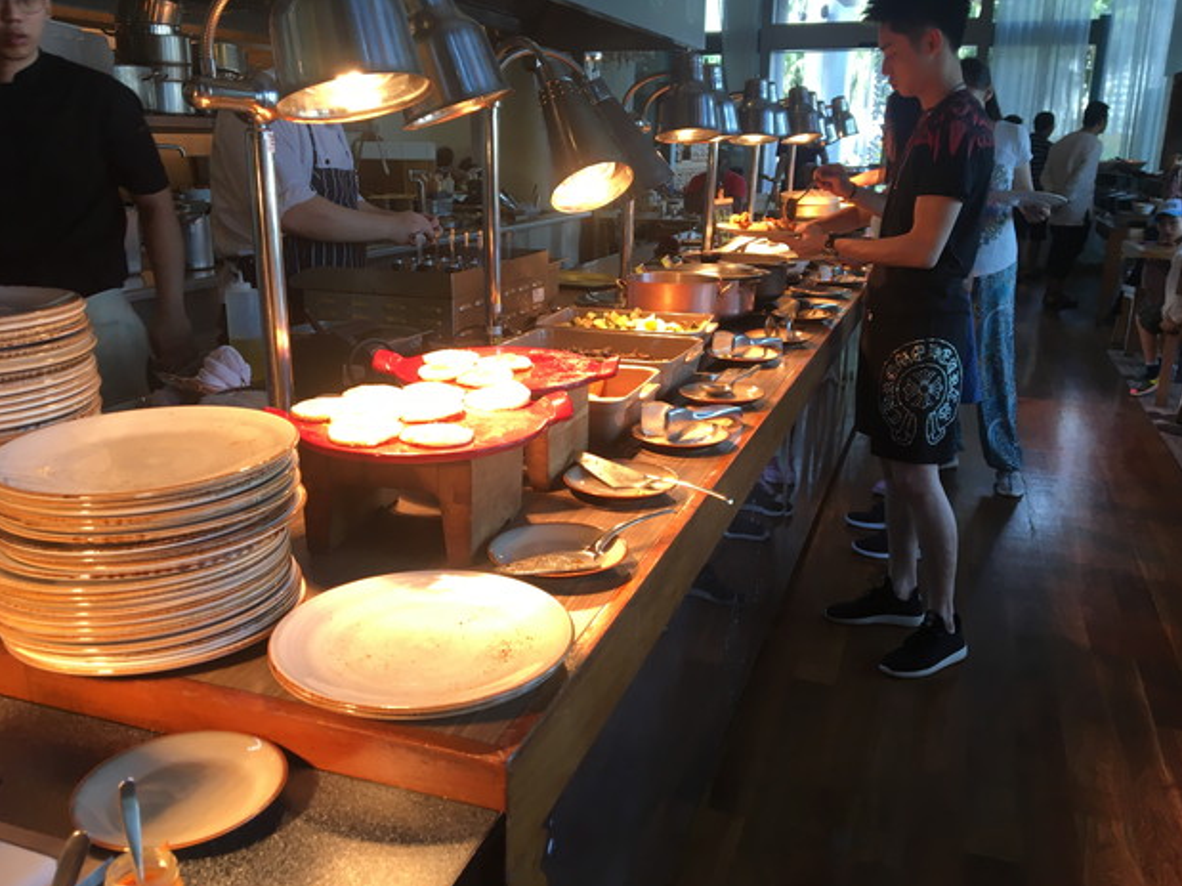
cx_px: 577
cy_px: 441
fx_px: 1024
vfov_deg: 46.8
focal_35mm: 30
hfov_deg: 60.0
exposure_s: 1/33
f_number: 2.2
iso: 25
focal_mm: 4.15
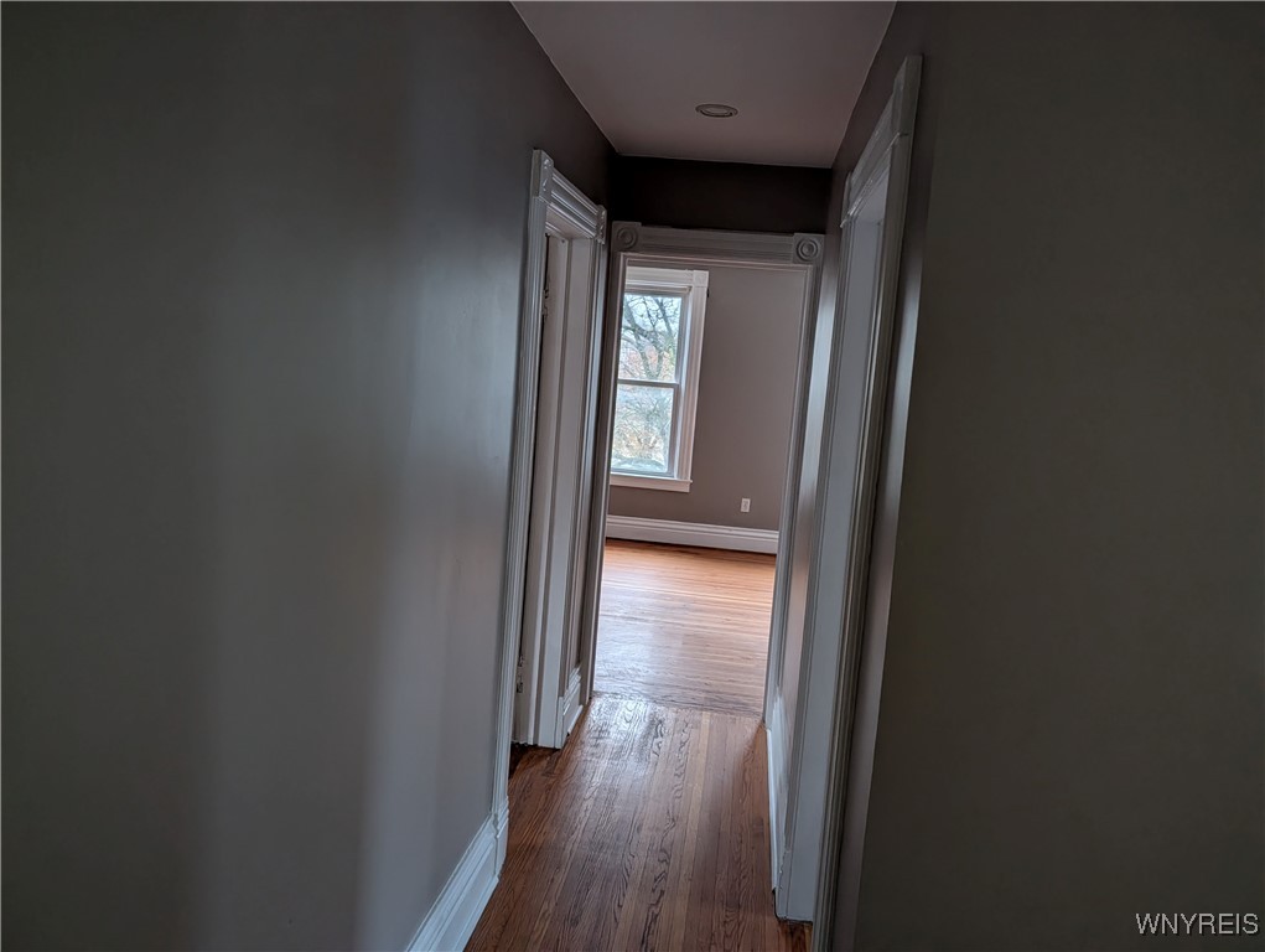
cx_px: 632
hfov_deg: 71.5
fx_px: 878
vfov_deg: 56.9
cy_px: 476
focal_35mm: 24
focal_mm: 6.9
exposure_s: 1/27.4
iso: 82
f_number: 1.68
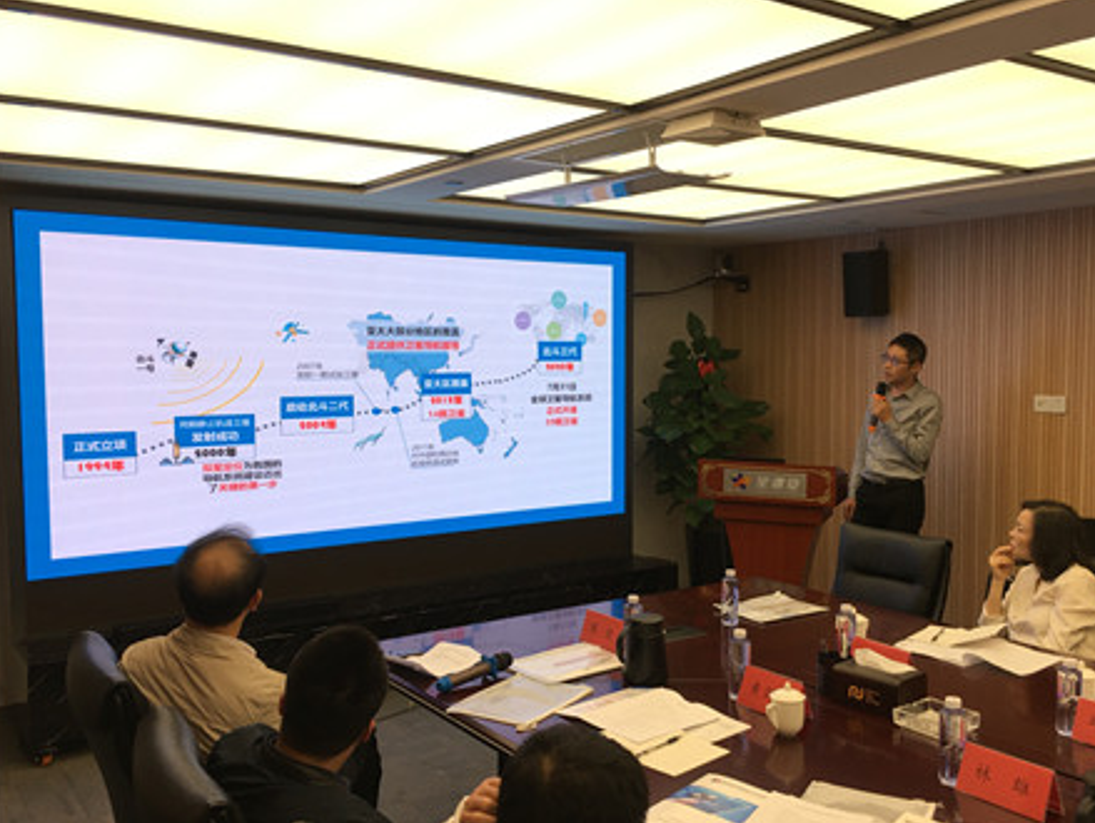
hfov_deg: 55.2
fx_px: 1045
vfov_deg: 43.0
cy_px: 435
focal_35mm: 33
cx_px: 611
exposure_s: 1/33
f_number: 2.2
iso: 25
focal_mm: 4.15
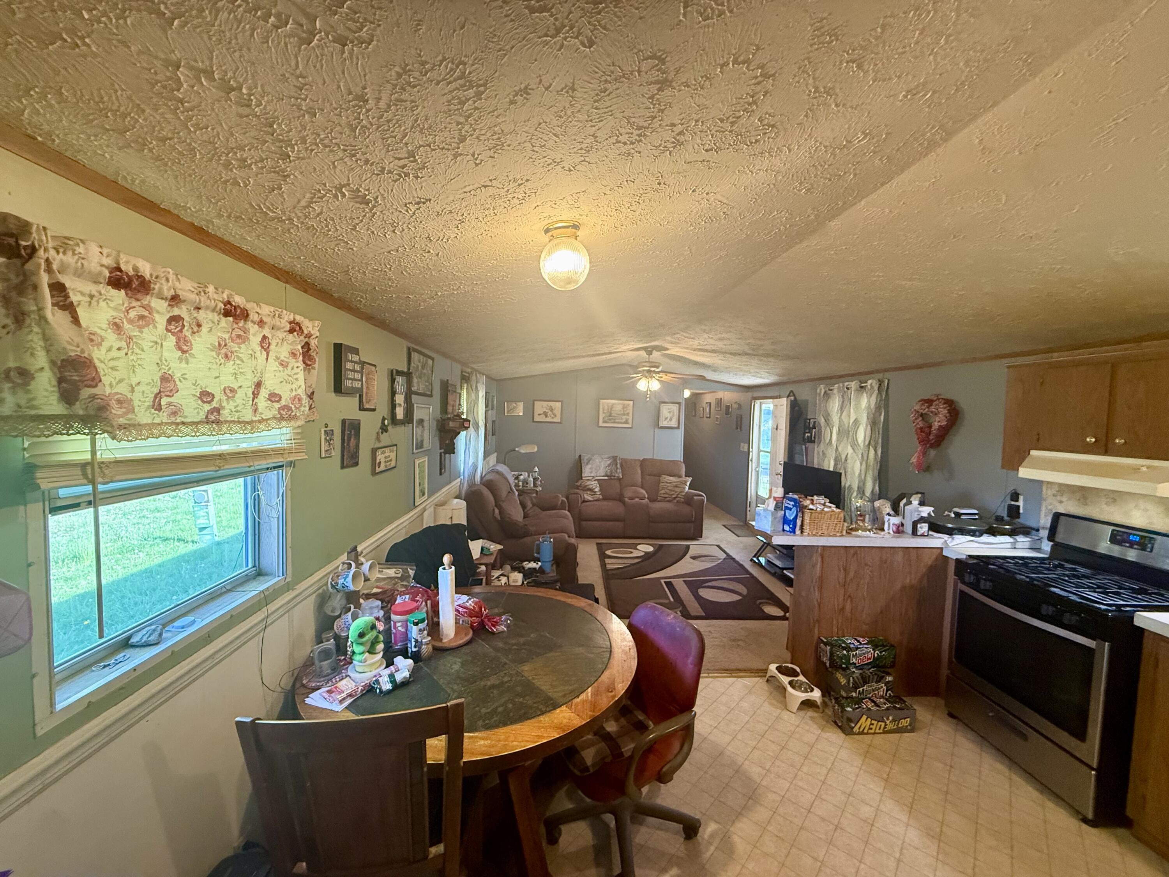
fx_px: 473
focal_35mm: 14
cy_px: 438
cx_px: 584
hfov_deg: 102.1
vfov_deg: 85.7
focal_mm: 2.22
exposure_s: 1/60
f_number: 2.2
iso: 500
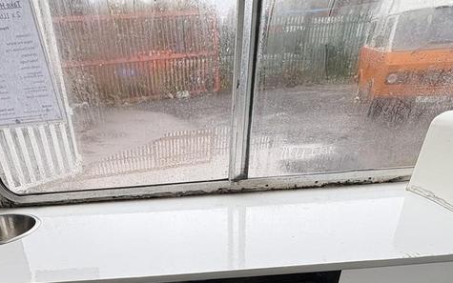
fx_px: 346
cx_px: 175
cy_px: 305
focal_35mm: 28
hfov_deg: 65.7
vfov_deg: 37.8
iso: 50
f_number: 2.2
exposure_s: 1/99
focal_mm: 2.22
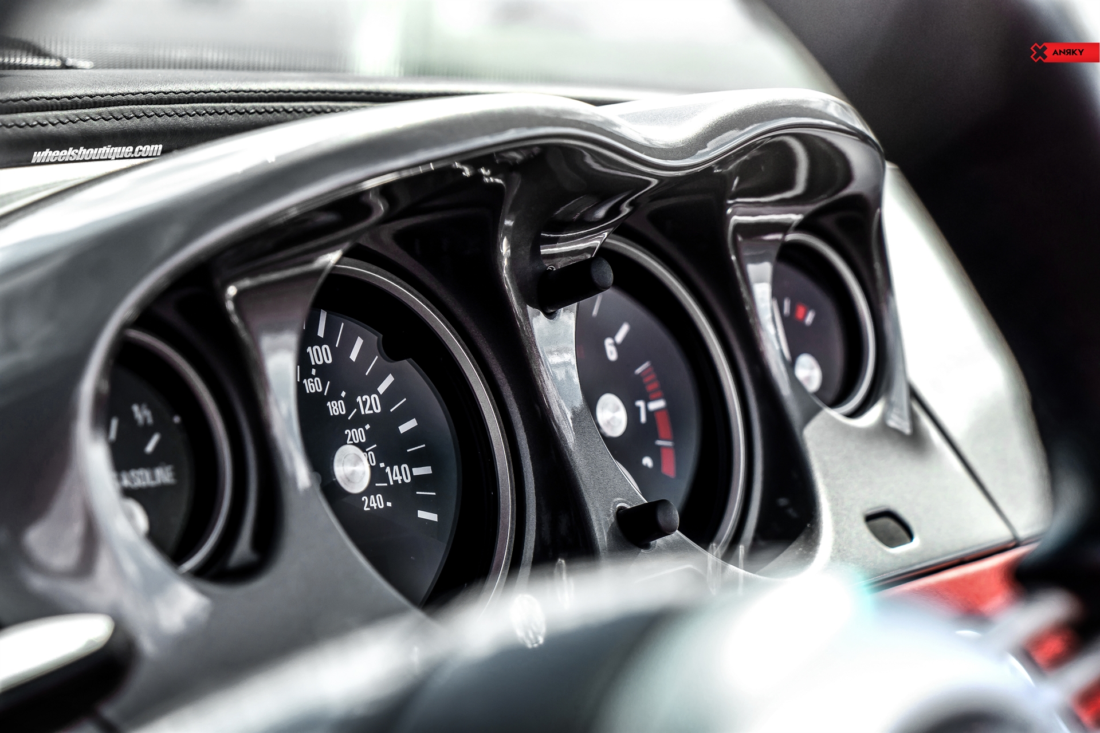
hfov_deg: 19.5
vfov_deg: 13.0
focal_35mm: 105
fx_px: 3208
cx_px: 550
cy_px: 366
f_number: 6.3
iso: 100
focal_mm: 70
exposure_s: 1/125
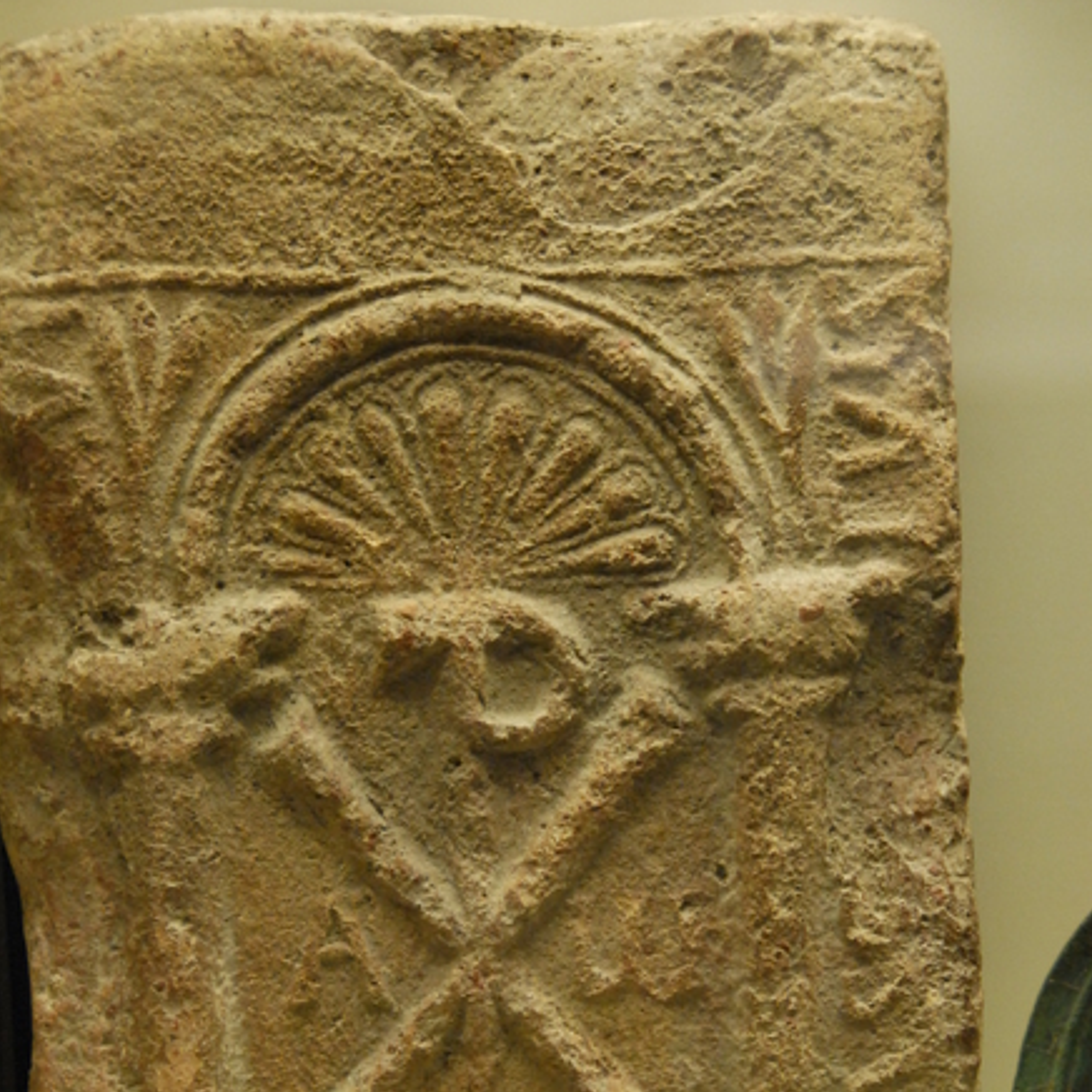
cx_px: 549
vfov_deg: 11.3
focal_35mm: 154
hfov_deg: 11.3
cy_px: 748
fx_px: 5496
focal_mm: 80
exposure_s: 1/30
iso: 1250
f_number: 5
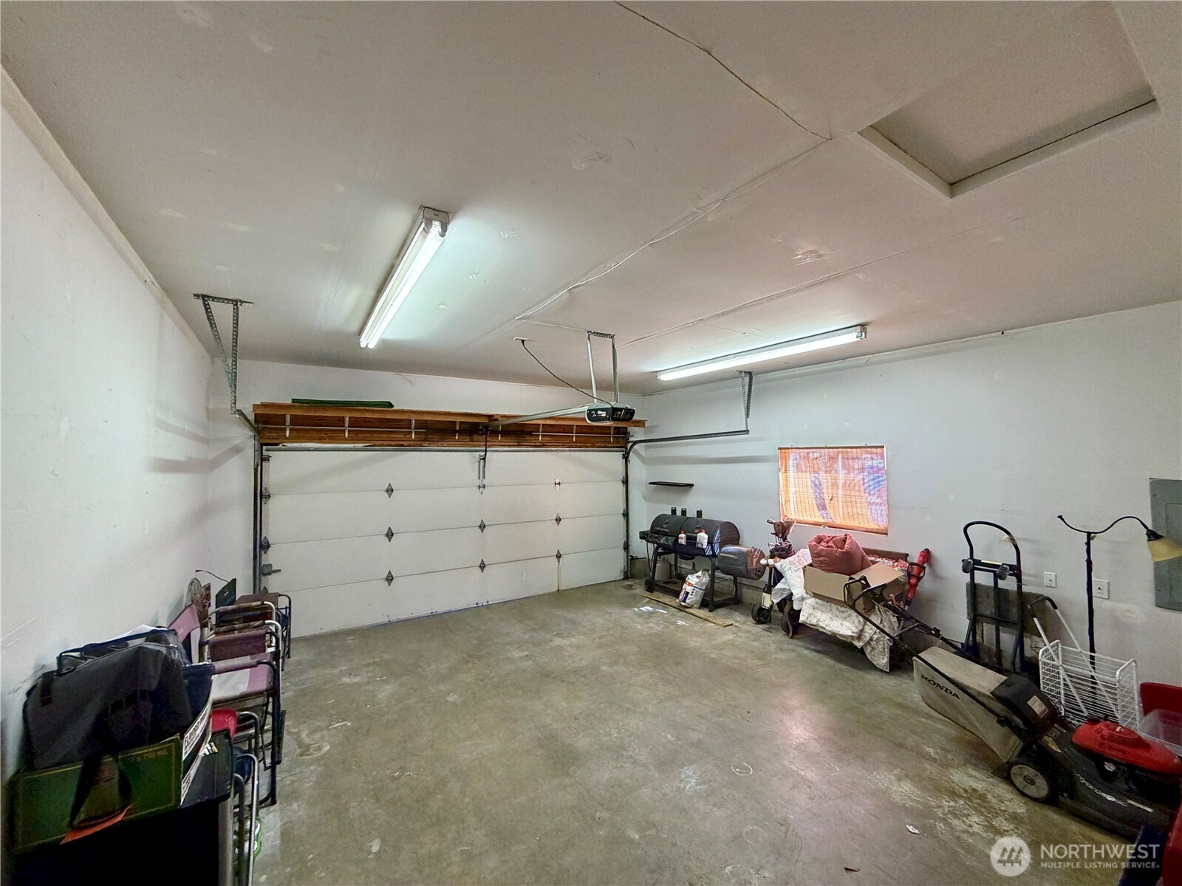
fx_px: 478
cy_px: 443
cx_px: 591
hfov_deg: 102.1
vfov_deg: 85.7
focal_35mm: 14
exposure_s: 1/60
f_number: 2.2
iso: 250
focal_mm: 2.22
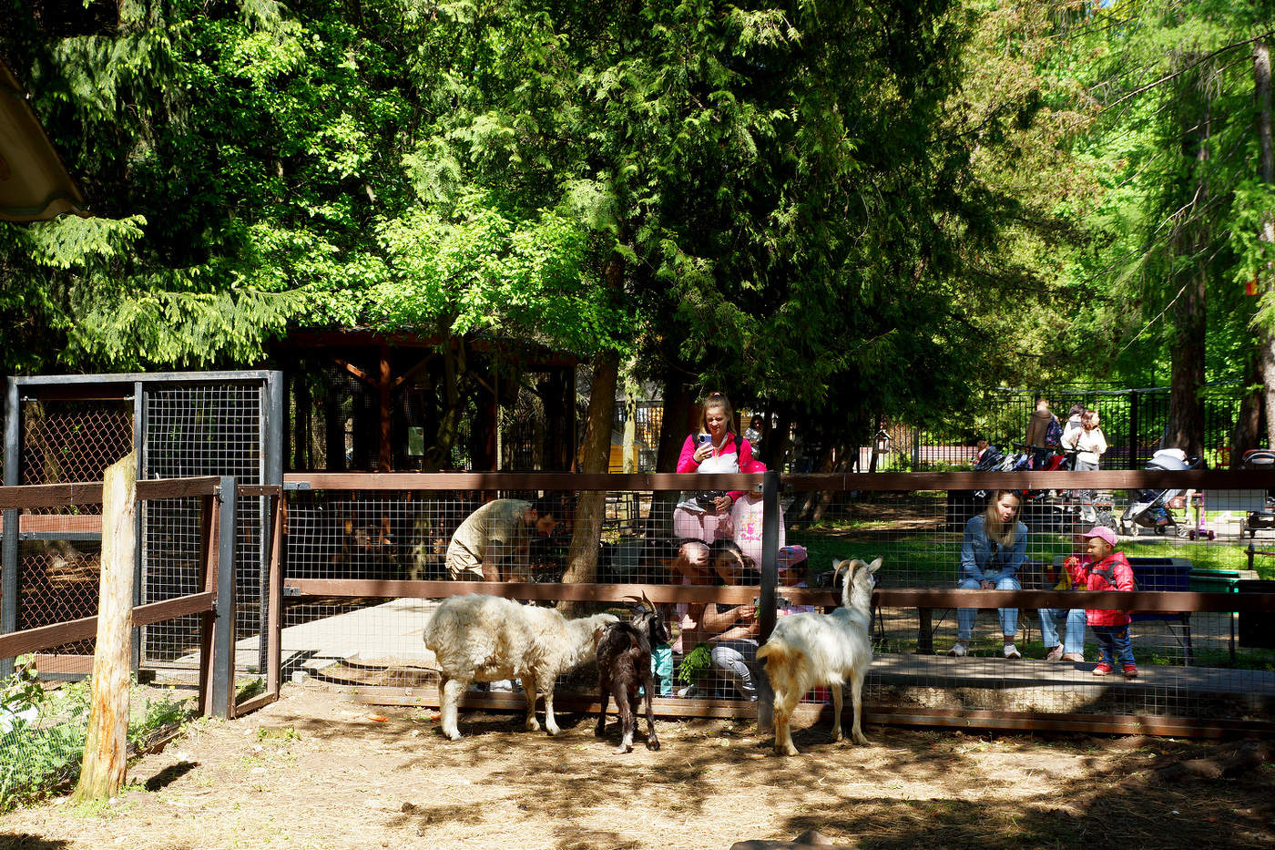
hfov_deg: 37.9
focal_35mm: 52
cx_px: 638
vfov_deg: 25.7
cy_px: 425
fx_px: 1859
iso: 100
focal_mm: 35
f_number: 8
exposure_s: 1/100
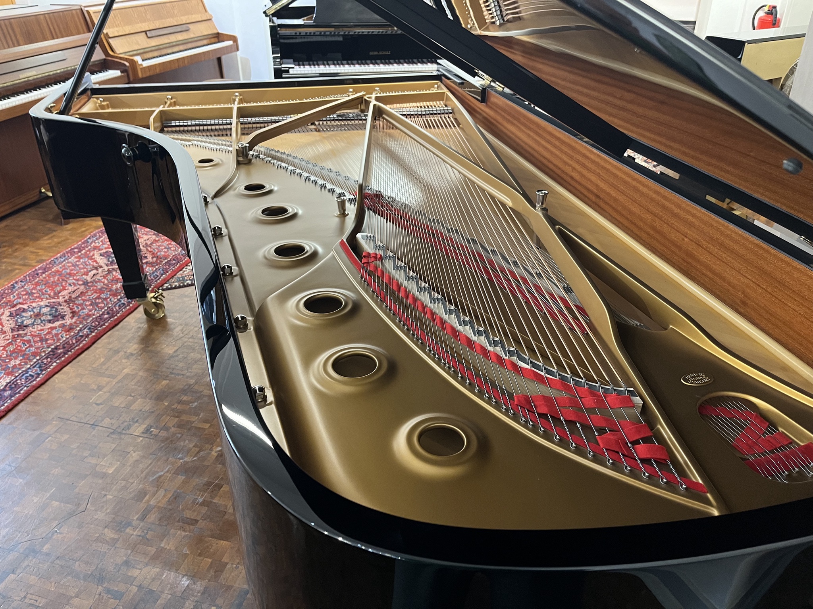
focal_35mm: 26
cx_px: 406
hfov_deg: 67.3
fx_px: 611
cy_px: 304
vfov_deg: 53.1
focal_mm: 5.1
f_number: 1.6
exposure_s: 1/33
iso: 400
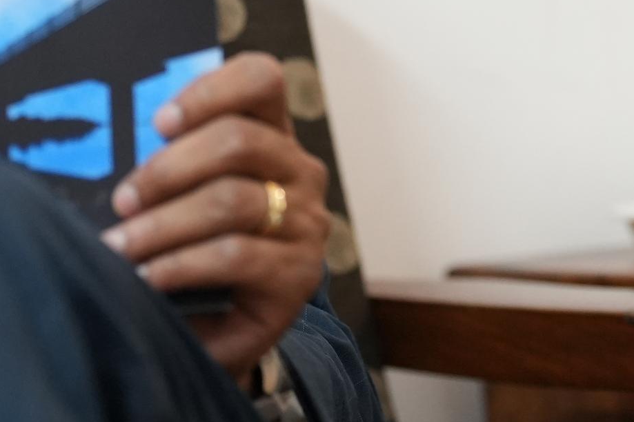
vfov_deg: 6.5
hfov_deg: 9.7
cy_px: 16
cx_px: -167
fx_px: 3679
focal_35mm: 209
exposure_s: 1/160
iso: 2500
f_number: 2
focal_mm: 50
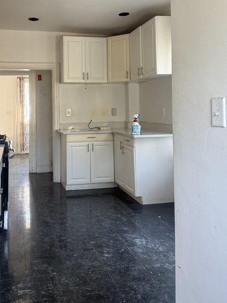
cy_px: 101
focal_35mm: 34
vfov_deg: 52.9
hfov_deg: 41.3
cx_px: 75
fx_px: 297
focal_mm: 6.76
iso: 200
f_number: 1.78
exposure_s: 1/63
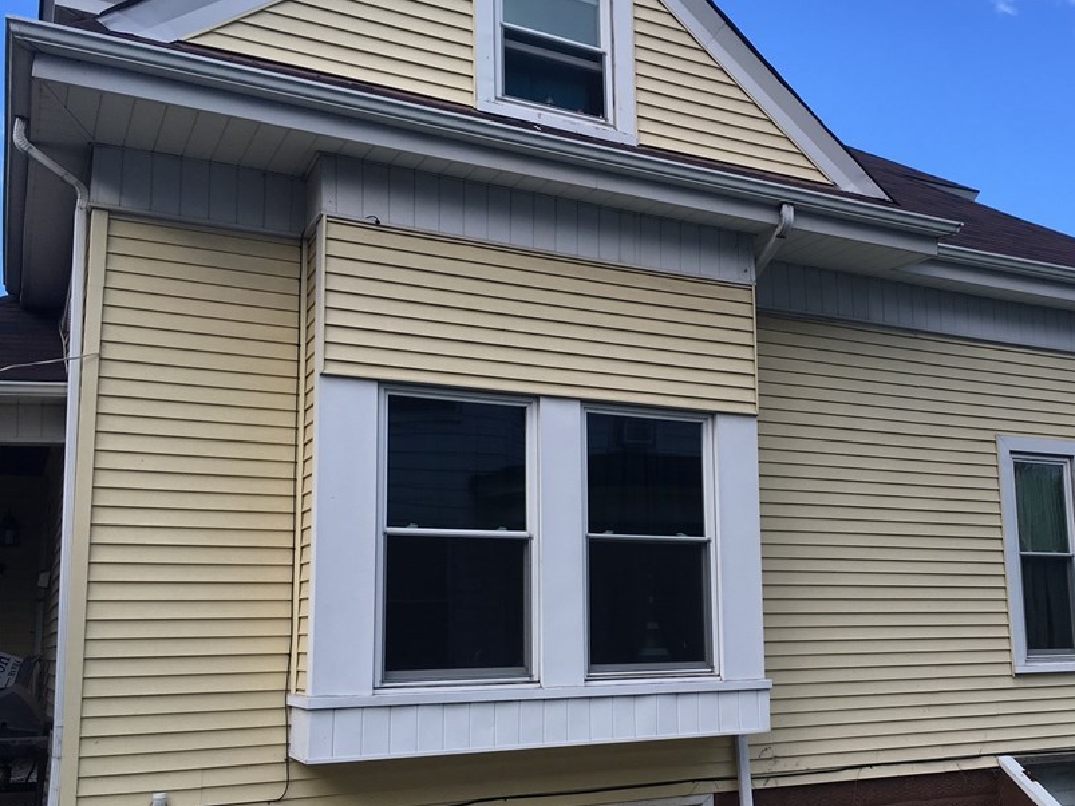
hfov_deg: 49.6
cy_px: 470
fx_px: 1149
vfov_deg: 38.5
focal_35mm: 37
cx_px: 681
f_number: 2.2
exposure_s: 1/527
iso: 25
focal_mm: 4.15
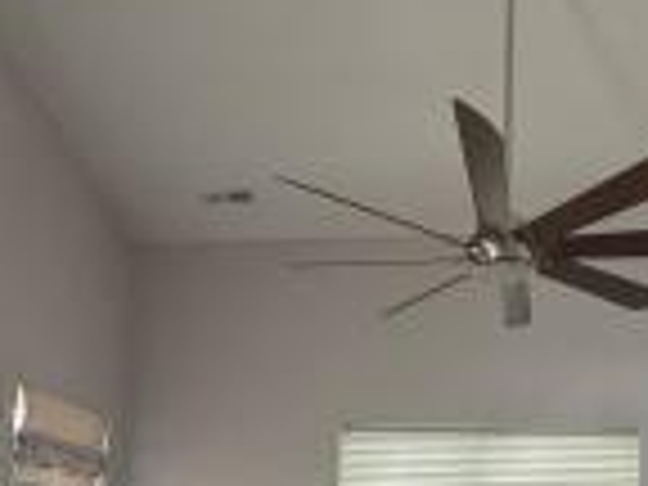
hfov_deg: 47.6
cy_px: 544
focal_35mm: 39
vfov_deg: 32.1
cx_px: 387
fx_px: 730
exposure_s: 1/121
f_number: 2.2
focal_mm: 2.22
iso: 320
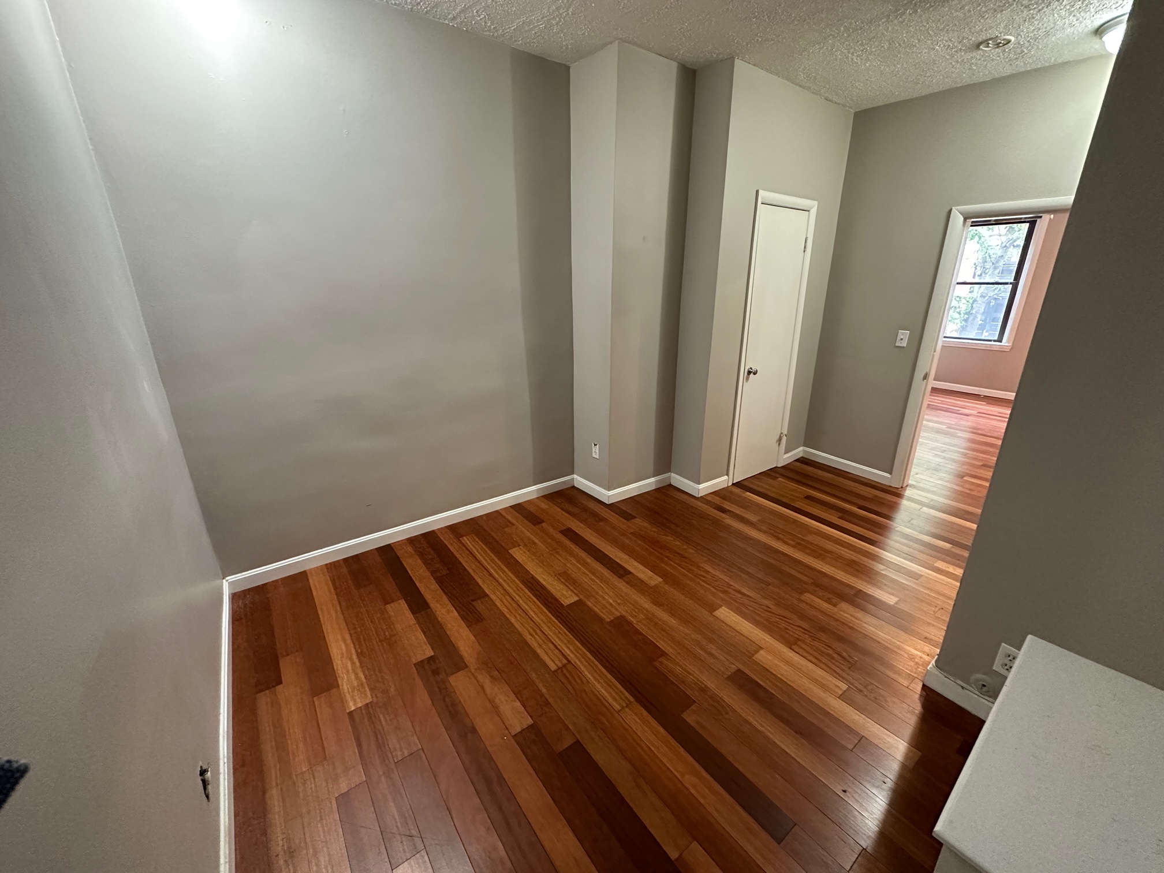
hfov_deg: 102.1
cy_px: 436
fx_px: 471
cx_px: 582
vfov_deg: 85.7
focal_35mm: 14
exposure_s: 1/60
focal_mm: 2.22
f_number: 2.2
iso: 640
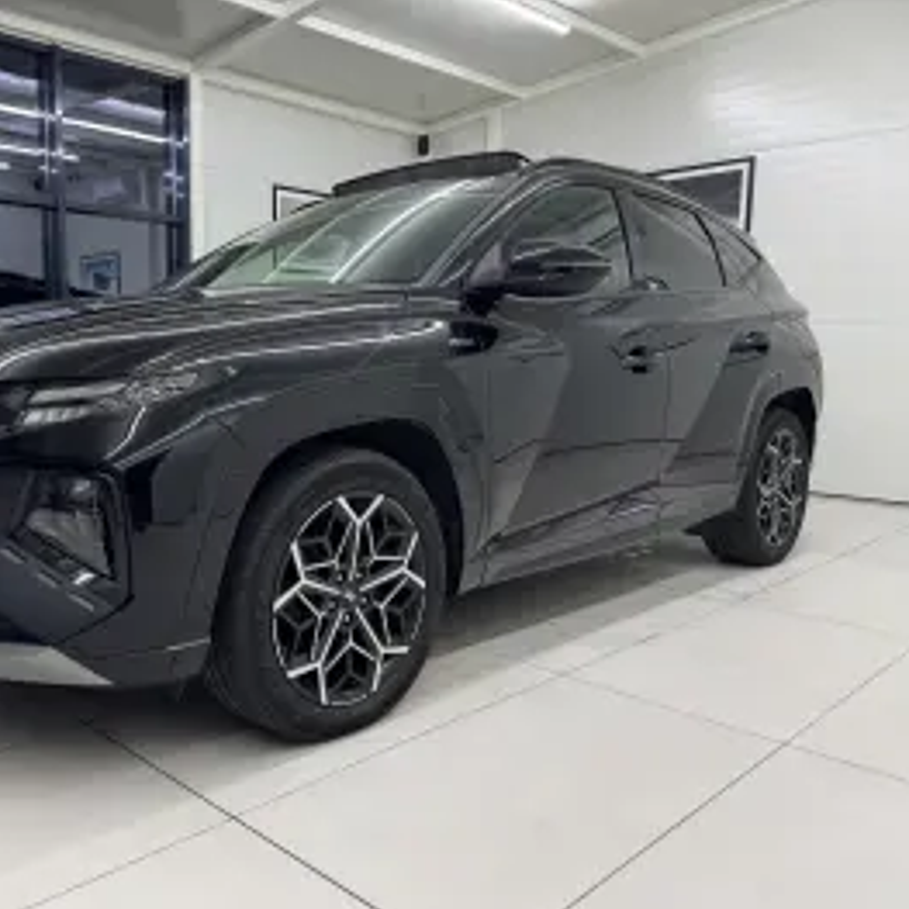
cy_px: 463
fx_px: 862
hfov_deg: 54.5
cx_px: 301
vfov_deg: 55.6
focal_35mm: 29
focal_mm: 6.76
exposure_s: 1/50
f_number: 1.78
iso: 125
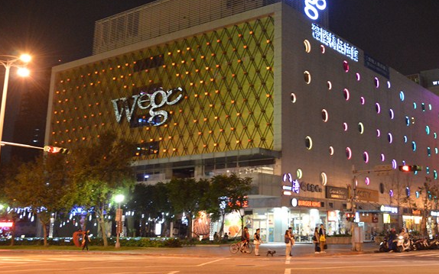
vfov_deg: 28.7
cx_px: 297
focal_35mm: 45
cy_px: 106
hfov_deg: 43.9
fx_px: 535
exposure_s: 1/20
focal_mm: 21
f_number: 3.8
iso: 3200
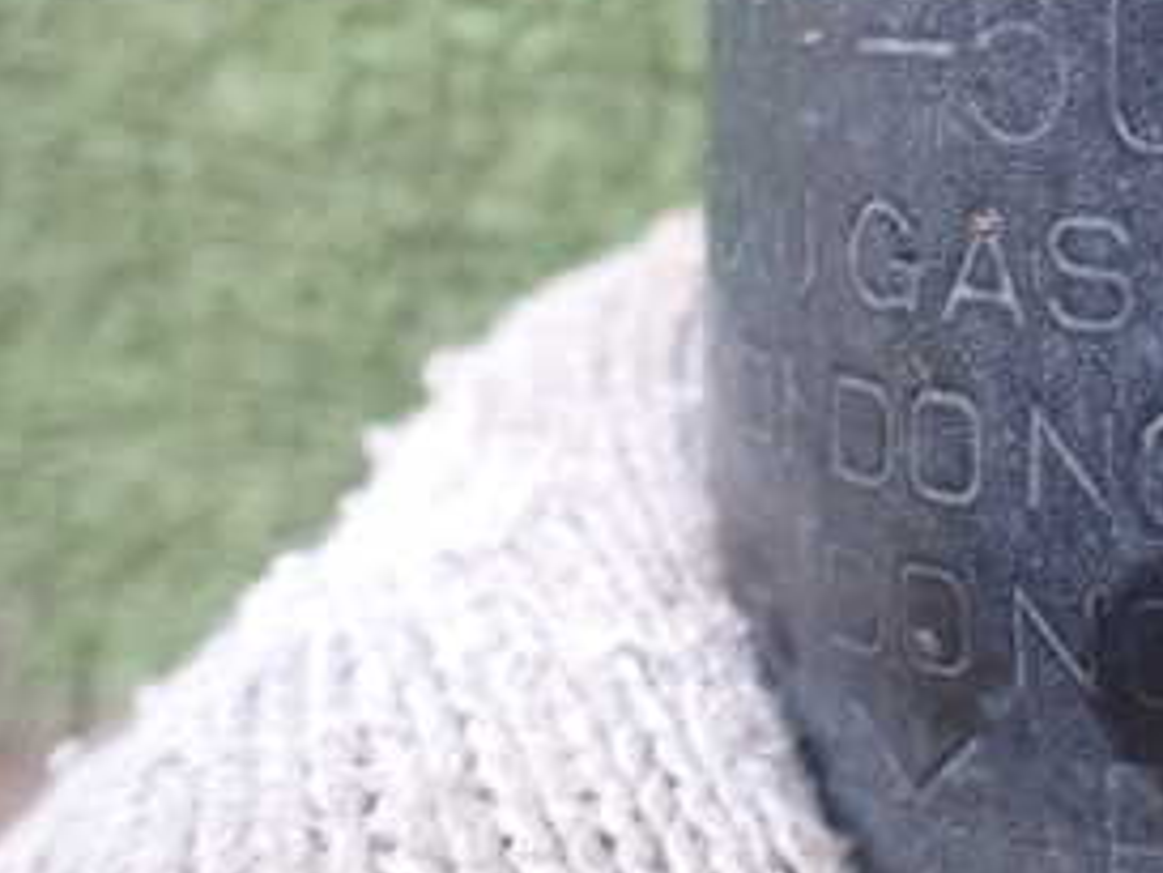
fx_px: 2218
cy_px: 145
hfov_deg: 27.1
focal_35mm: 66
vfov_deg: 21.9
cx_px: 1265
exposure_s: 1/125
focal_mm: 5.4
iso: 500
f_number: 2.3
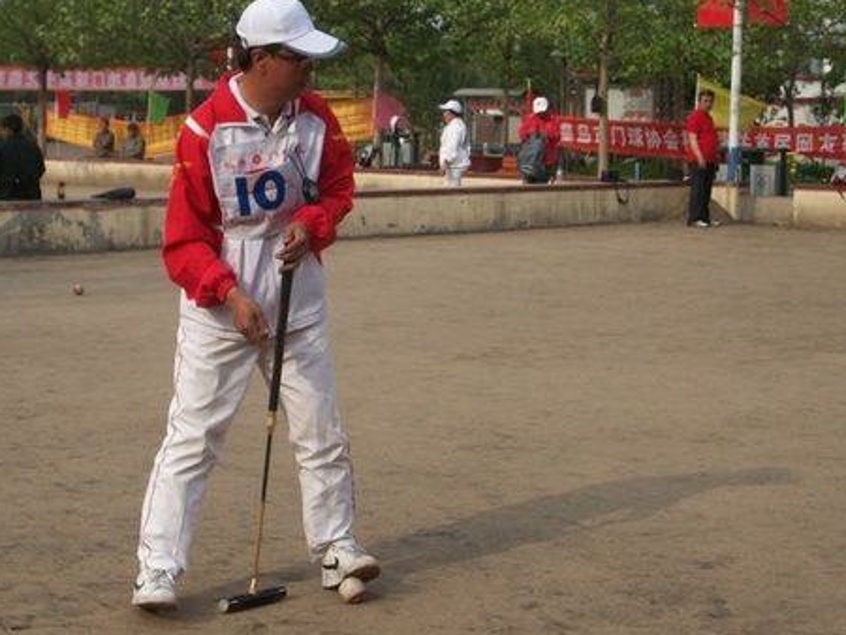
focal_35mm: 72
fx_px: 1761
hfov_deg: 26.9
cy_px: 252
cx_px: 314
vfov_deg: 20.4
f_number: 4
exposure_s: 1/640
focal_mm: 9.7
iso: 80
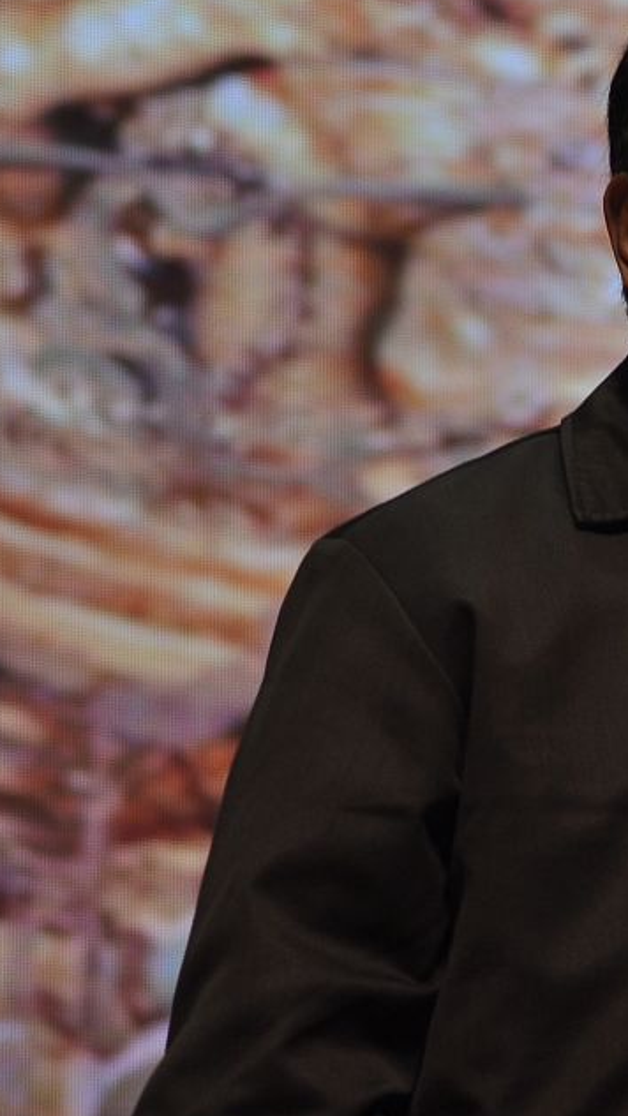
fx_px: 11458
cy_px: 510
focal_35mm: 387
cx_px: 820
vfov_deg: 5.6
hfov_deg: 3.1
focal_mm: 130
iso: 400
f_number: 4.2
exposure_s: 1/100
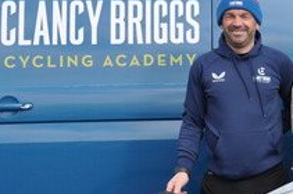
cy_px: 87
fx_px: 918
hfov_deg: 17.4
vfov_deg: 12.1
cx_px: 342
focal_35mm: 113
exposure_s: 1/250
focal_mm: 28
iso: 200
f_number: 8
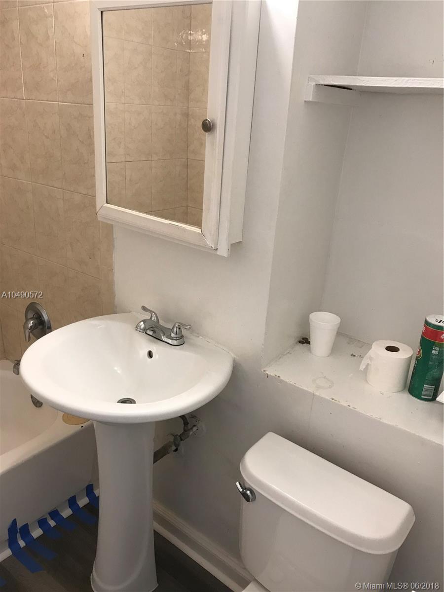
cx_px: 222
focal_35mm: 28
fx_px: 479
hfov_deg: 49.7
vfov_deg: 63.4
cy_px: 296
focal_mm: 3.99
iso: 32
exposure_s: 1/30
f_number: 1.8
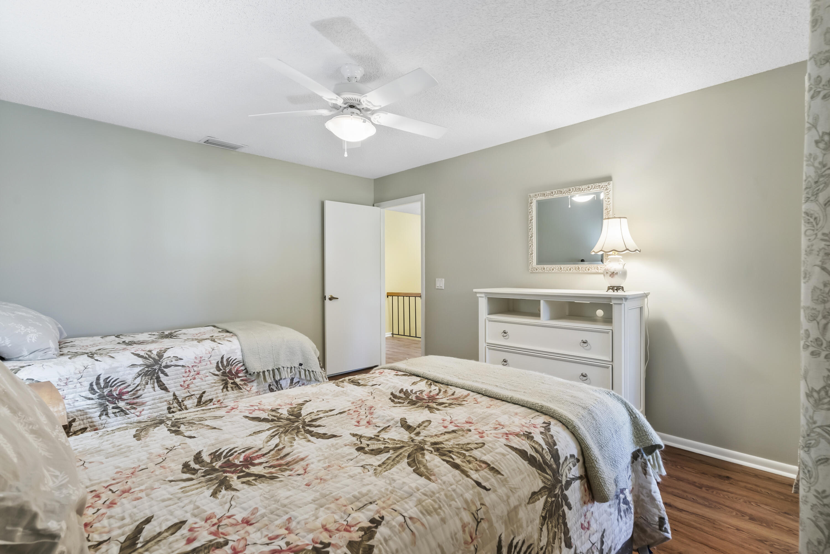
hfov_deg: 96.7
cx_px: 415
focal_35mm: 16
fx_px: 369
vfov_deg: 73.8
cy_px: 277
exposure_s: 1/1.25
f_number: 8
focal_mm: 16
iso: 1600
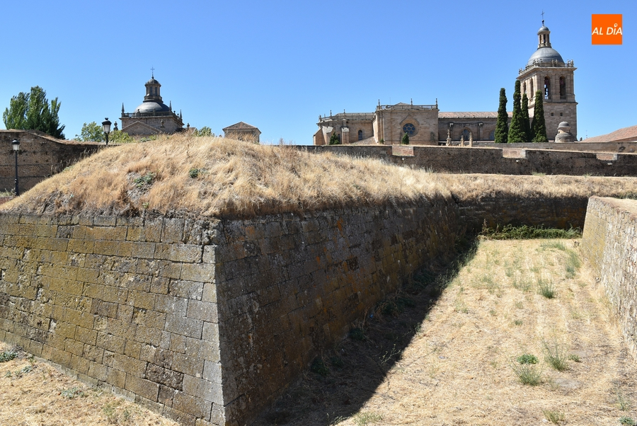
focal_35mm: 27
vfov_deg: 48.0
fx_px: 478
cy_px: 213
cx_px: 318
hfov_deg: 67.3
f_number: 9
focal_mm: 18
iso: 200
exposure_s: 1/320
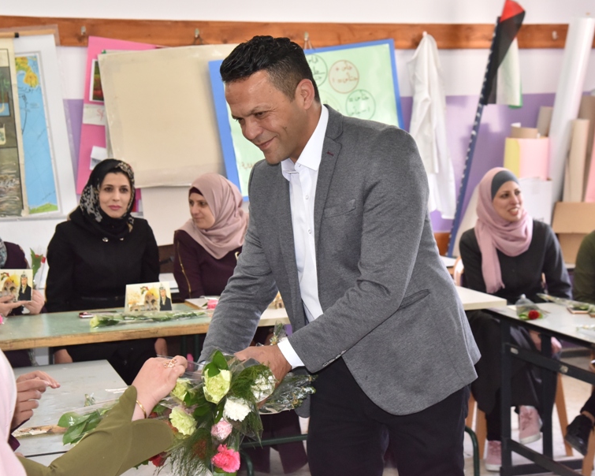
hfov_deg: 27.1
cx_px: 305
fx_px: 1233
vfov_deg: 21.9
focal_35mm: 70
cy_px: 219
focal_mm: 55
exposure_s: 1/250
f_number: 7.1
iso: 2500
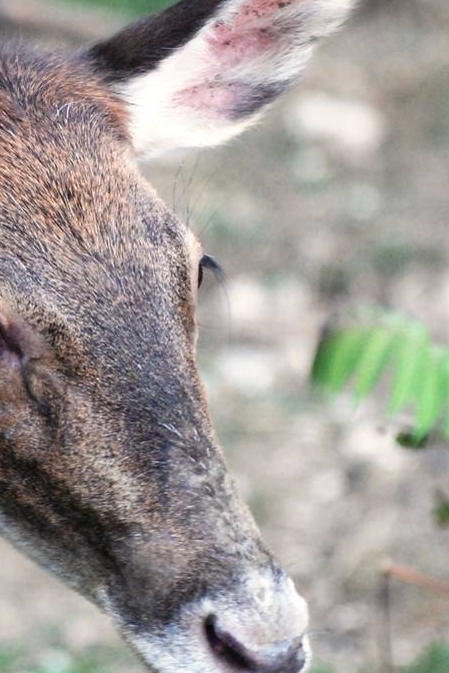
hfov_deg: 2.0
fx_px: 13011
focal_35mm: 695
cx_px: 98
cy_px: 275
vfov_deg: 3.0
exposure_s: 1/500
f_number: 5
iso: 1000
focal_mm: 195
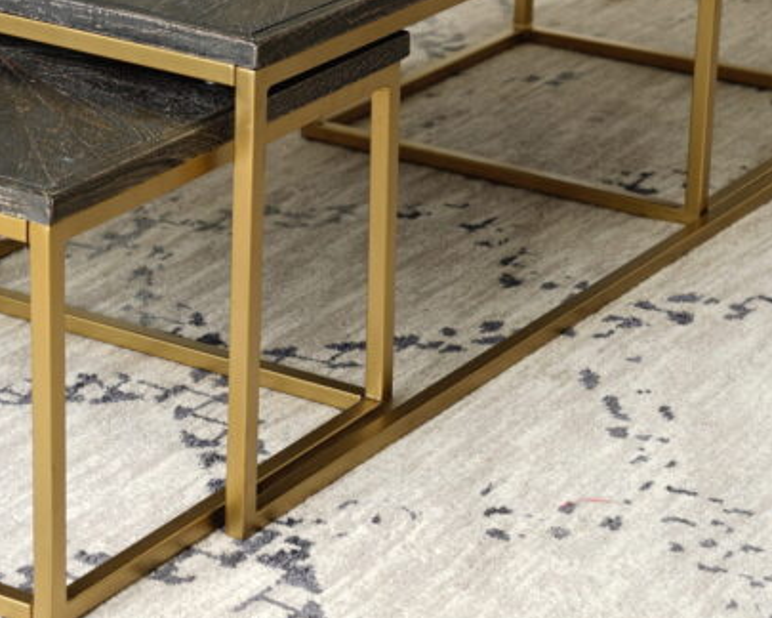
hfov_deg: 14.9
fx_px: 2947
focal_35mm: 129
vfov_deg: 11.9
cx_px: 306
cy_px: 68
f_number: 4.5
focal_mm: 55
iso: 50
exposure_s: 1/20
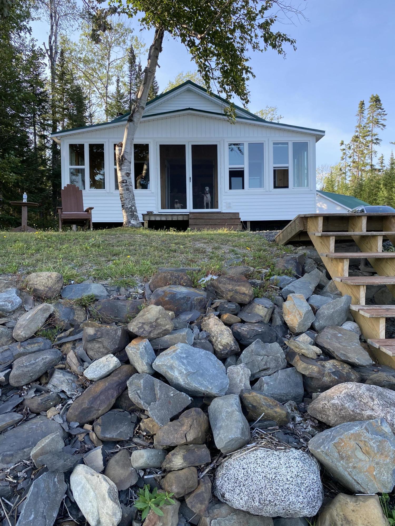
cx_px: 198
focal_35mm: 26
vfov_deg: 67.3
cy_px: 263
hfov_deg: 53.1
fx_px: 396
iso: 32
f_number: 1.8
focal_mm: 4.25
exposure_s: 1/460
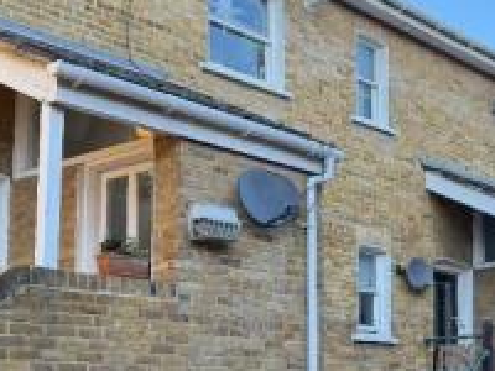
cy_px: 283
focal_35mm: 70
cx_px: 474
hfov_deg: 26.5
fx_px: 1001
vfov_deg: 20.8
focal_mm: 6.76
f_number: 1.78
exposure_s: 1/270
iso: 100
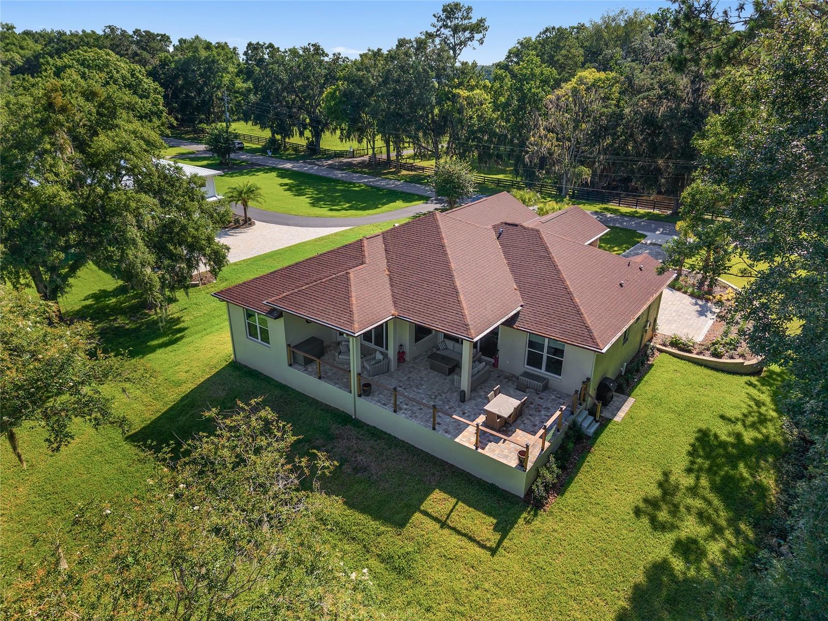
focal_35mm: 24
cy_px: 310
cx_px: 414
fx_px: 574
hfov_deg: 71.6
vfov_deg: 56.8
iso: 400
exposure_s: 1/3000
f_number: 1.8
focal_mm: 8.67
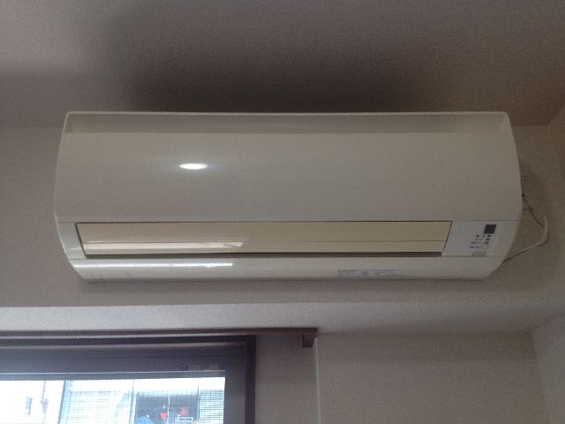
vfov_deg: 40.7
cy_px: 212
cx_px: 282
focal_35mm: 35
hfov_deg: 52.6
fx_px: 571
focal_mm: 4.28
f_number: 2.4
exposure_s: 1/60
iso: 64
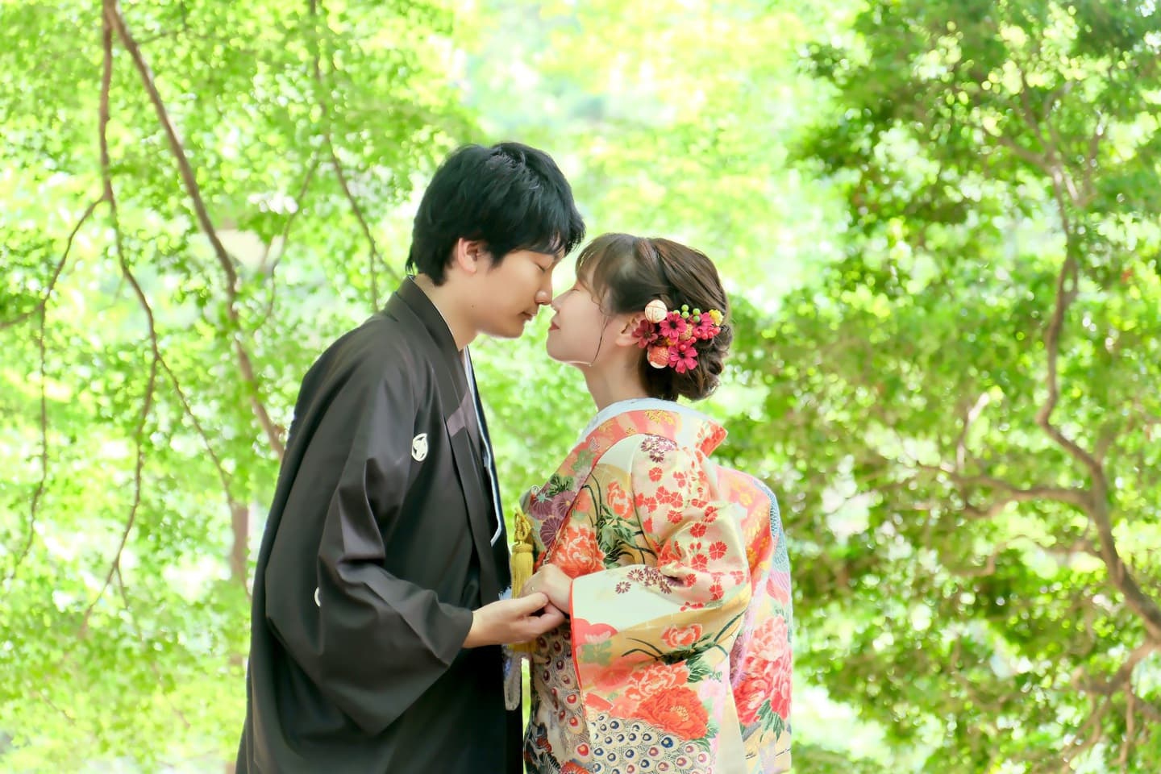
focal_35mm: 105
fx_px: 3386
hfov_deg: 19.5
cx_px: 580
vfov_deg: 13.0
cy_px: 387
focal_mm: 70
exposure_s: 1/125
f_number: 2.8
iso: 800
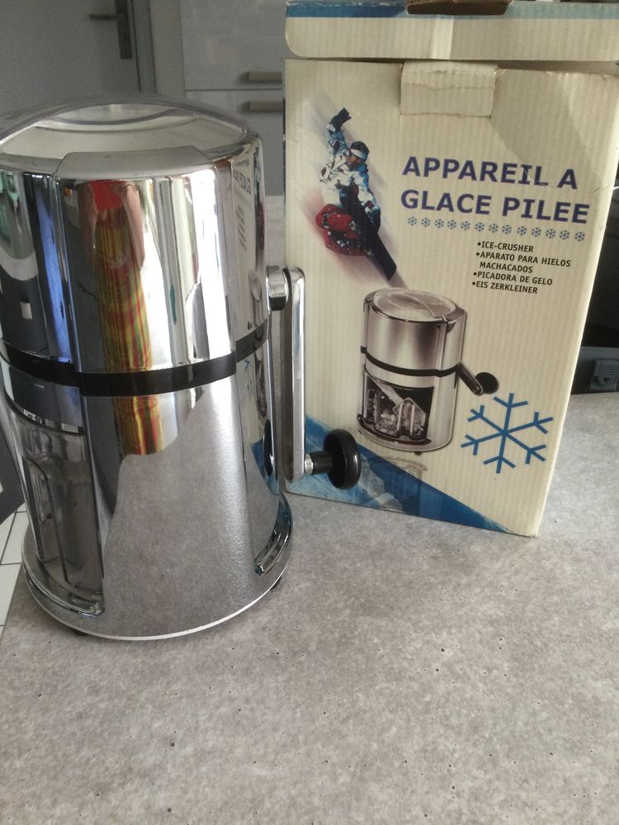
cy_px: 412
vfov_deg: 58.4
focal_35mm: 31
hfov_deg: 45.4
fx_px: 739
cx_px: 310
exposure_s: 1/33
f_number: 2.4
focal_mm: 3.3
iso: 80
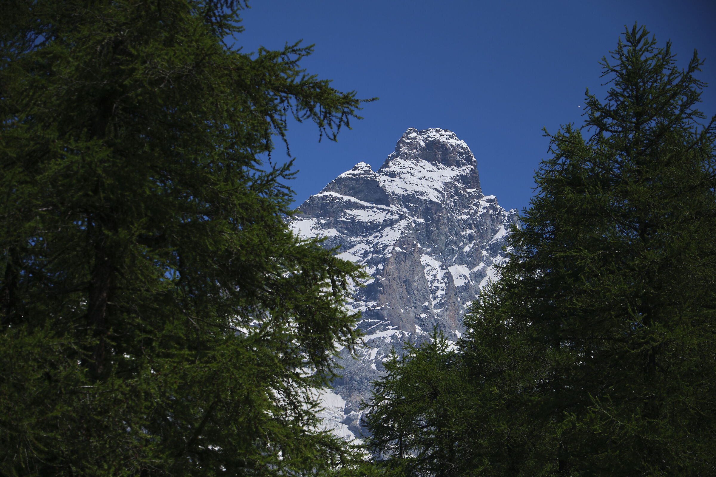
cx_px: 358
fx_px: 2068
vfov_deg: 13.2
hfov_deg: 19.6
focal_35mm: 104
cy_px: 238
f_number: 5
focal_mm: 69.2
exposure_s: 1/3800
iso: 500
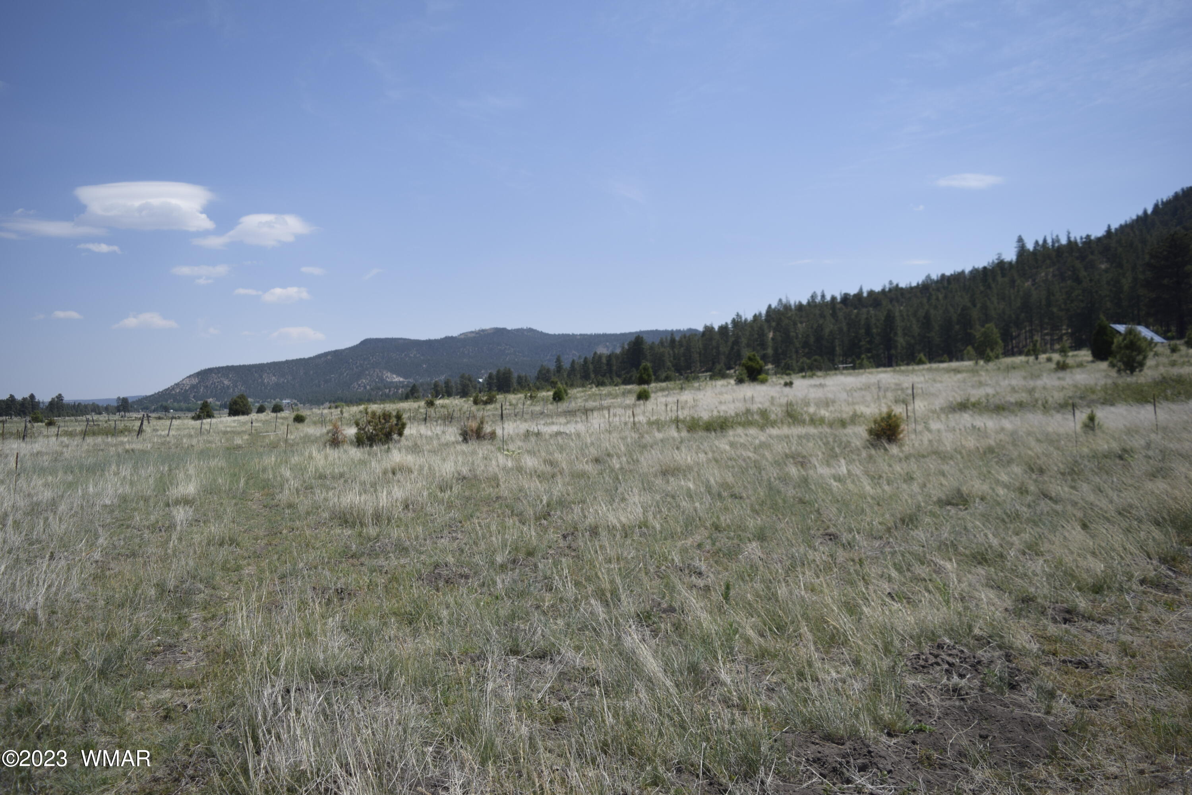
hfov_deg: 67.4
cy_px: 398
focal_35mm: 27
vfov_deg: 47.9
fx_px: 894
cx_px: 596
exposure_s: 1/3200
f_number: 3.5
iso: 200
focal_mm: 18
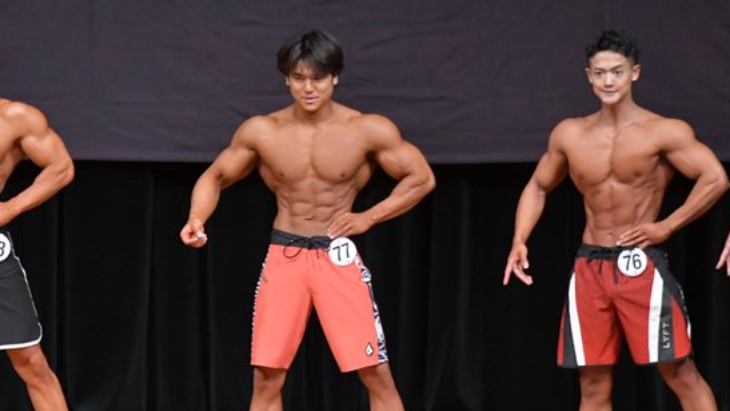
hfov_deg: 6.1
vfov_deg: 3.4
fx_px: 6893
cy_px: 303
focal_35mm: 356
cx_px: 314
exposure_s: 1/400
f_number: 5.6
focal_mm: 160
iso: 5000
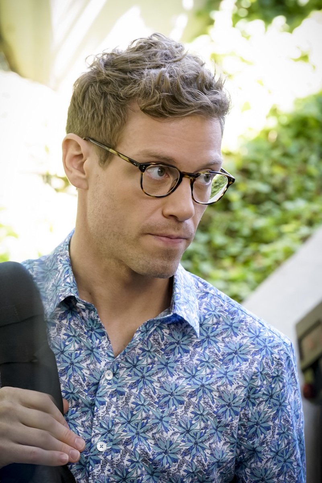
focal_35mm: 213
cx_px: 161
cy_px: 242
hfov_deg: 6.5
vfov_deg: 9.7
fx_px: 2855
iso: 1600
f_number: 7.1
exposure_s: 1/125
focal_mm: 142
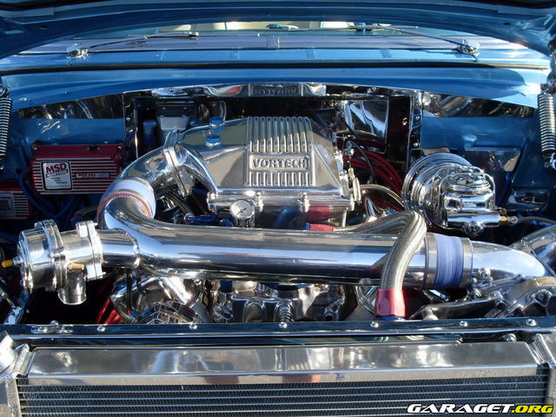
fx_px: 964
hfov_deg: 32.2
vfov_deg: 24.4
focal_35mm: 60
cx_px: 278
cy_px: 208
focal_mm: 9.9
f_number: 3.4
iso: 80
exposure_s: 1/350
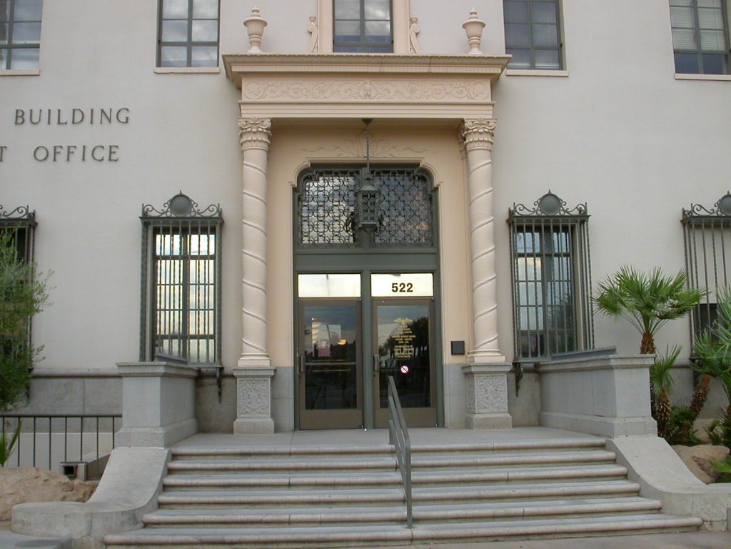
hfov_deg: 43.9
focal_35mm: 43
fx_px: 908
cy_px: 274
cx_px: 366
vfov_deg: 33.6
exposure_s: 1/236
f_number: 4.8
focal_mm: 6.6
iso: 100
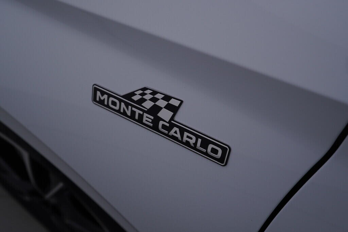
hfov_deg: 53.1
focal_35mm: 36
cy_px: 116
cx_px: 174
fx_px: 348
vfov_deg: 36.9
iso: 125
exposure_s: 1/160
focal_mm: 24
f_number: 5.6
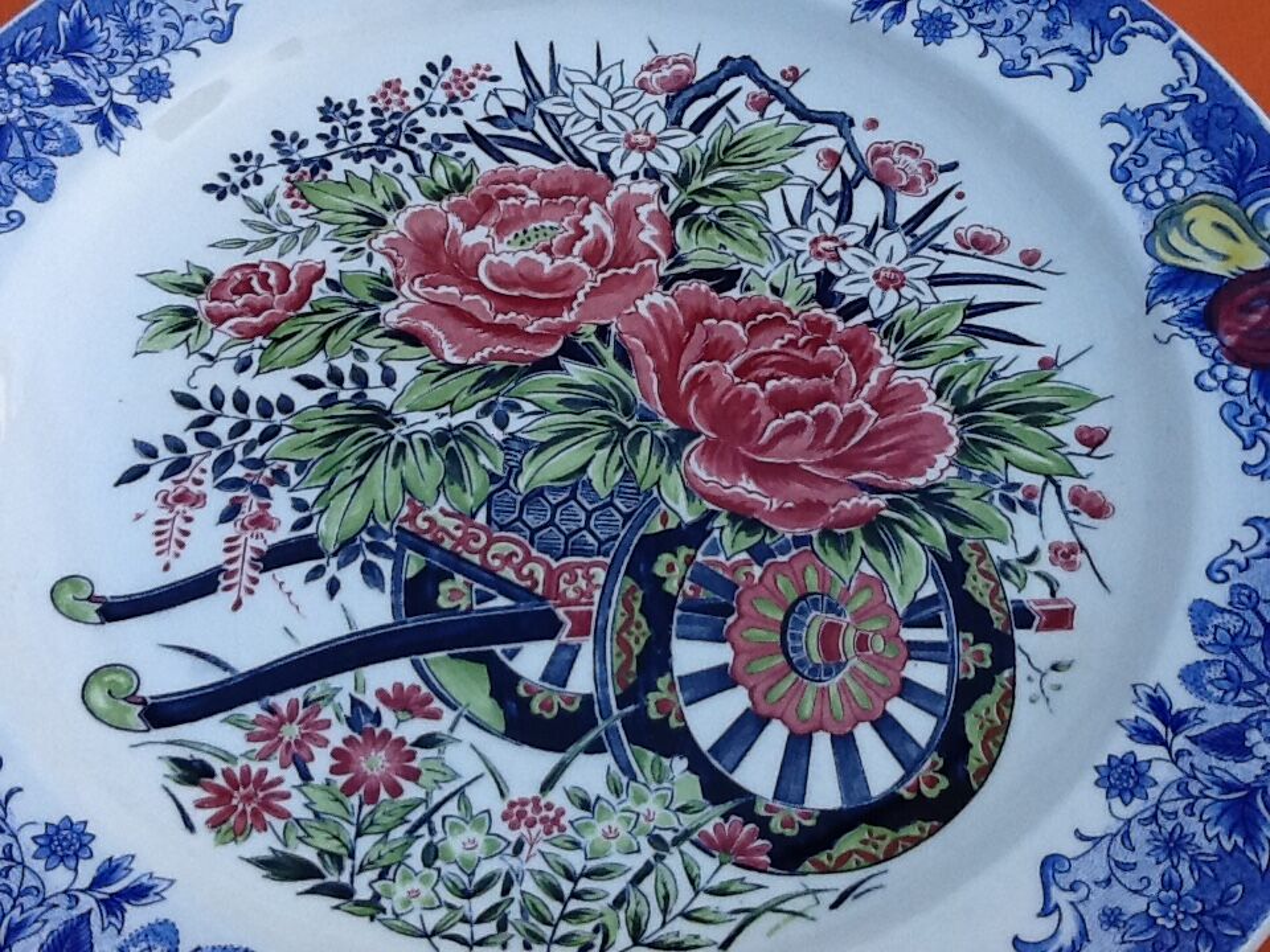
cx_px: 635
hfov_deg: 42.9
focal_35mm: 44
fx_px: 1614
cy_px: 476
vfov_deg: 32.9
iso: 40
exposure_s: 1/322
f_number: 2.4
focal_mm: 2.03
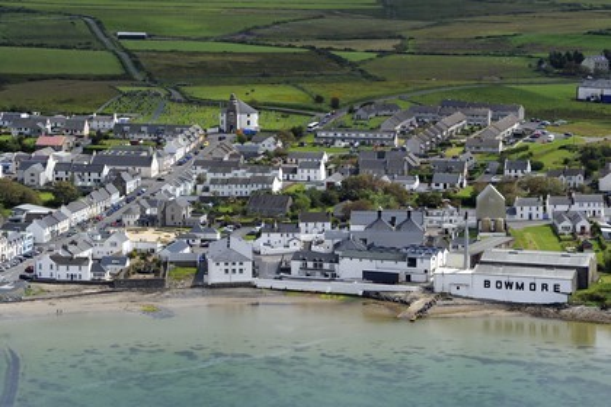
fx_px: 2121
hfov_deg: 16.4
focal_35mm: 125
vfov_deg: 11.0
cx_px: 306
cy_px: 204
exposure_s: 1/800
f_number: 9
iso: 400
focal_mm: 125
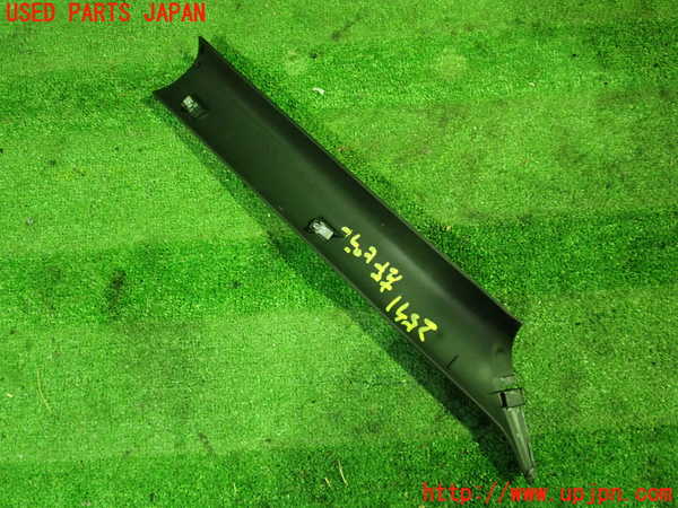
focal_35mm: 32
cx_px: 339
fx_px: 627
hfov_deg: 56.8
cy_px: 254
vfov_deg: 44.2
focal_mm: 5.87
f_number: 2.4
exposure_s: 1/30
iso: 1000
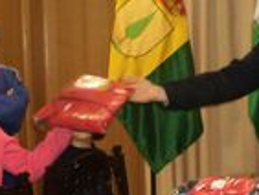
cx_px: 107
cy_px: 173
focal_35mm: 102
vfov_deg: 14.4
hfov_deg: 19.2
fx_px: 764
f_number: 3.1
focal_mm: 6.3
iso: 200
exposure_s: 1/30
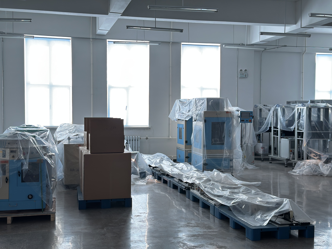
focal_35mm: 48
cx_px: 166
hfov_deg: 39.7
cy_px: 124
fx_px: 460
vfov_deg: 30.3
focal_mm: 6.86
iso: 200
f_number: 1.78
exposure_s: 1/60
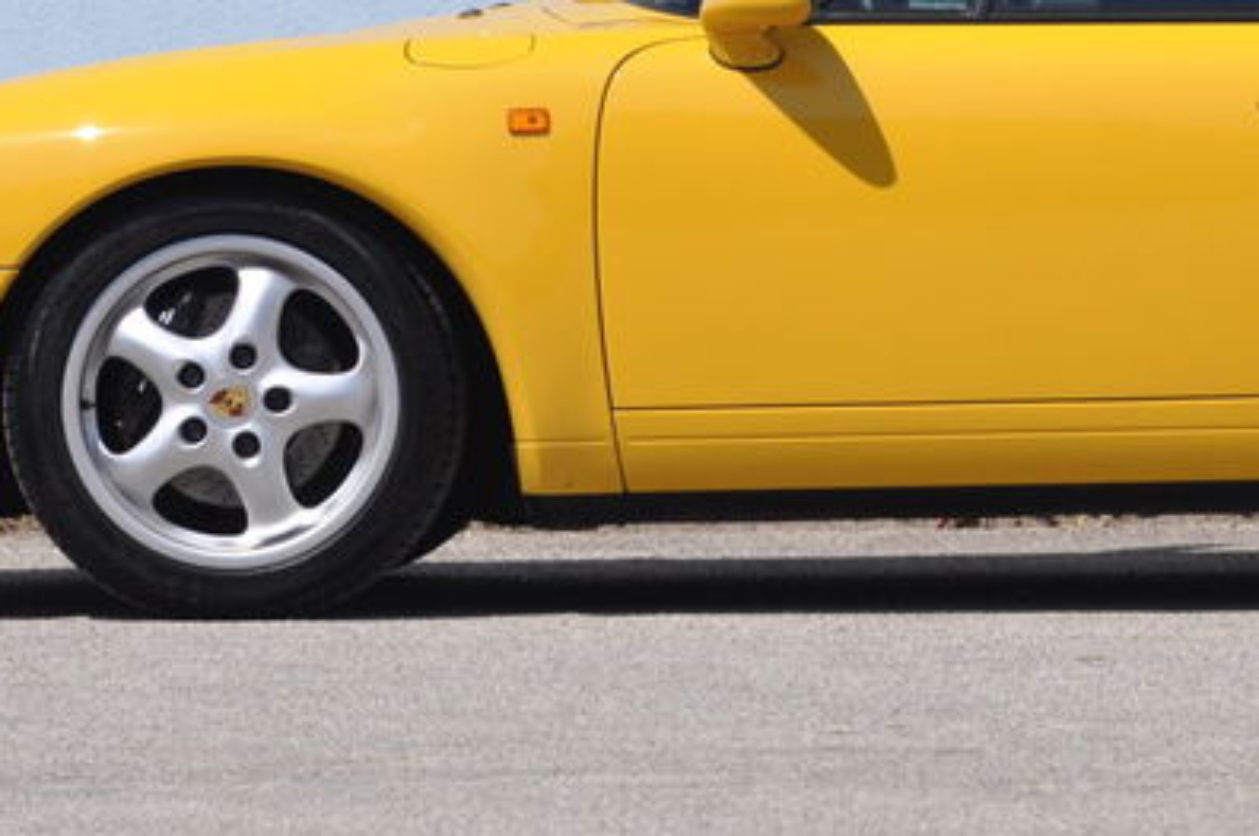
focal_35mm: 473
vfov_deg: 2.9
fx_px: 16521
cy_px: 318
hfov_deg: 4.4
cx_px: 1087
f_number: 8
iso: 500
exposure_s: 1/1000
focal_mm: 122
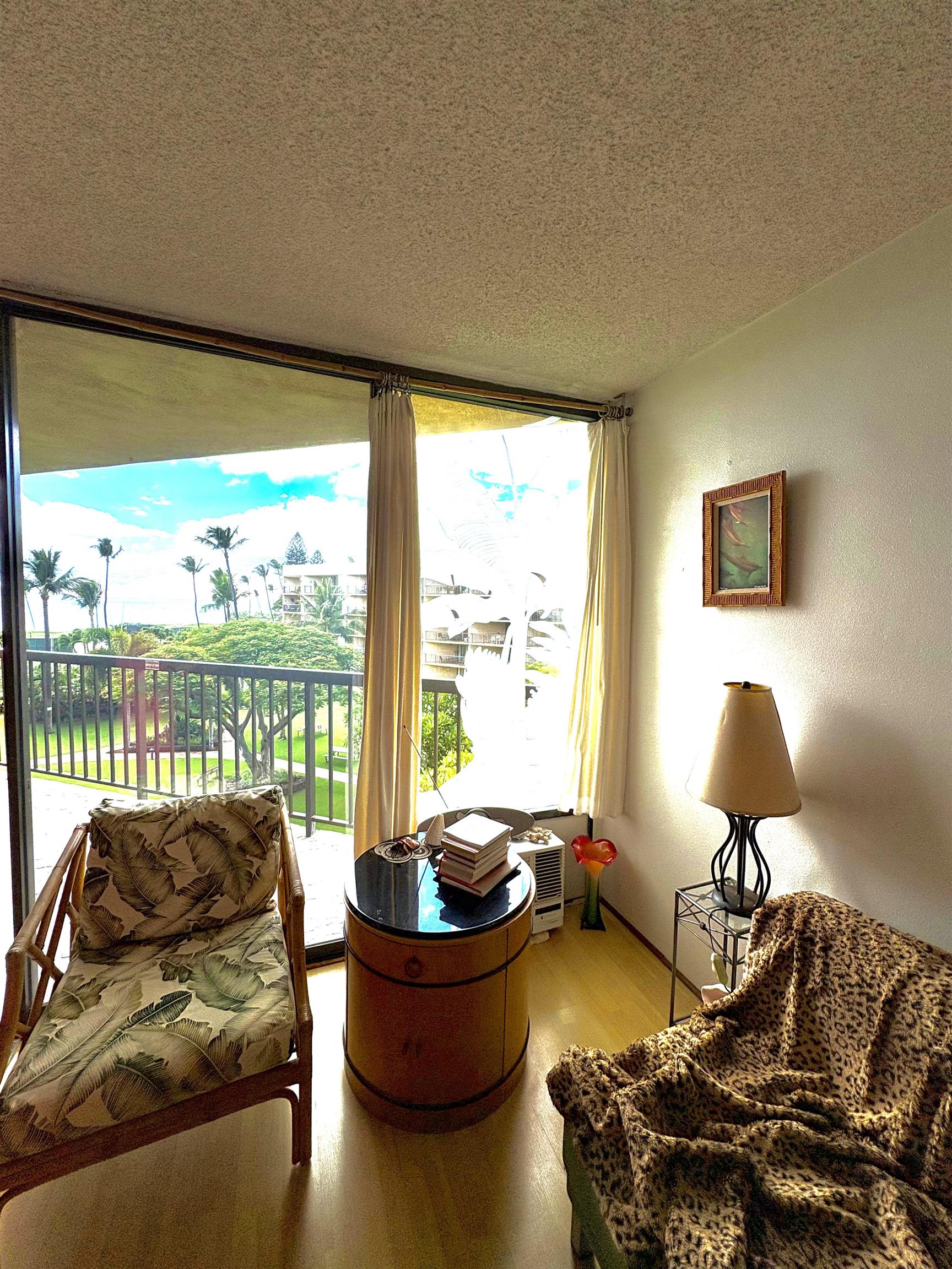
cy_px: 634
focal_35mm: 14
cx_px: 476
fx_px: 513
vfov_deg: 102.1
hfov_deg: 85.7
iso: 50
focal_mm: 2.22
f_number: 2.2
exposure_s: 1/889
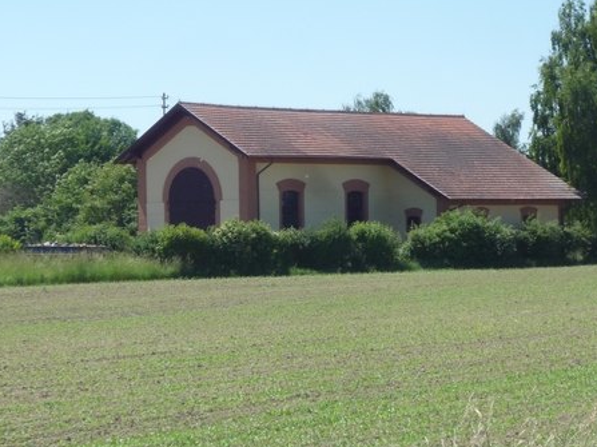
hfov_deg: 15.2
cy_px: 236
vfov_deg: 11.4
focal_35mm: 130
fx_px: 2241
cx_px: 314
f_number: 5.7
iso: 160
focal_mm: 15.3
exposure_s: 1/500
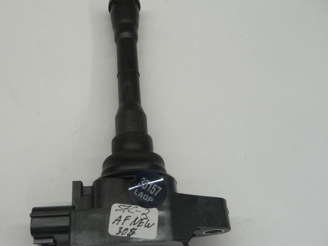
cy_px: 131
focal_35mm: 38
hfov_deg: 48.5
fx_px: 360
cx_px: 120
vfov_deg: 37.7
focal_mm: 4.7
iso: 100
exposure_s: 1/30
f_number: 3.3
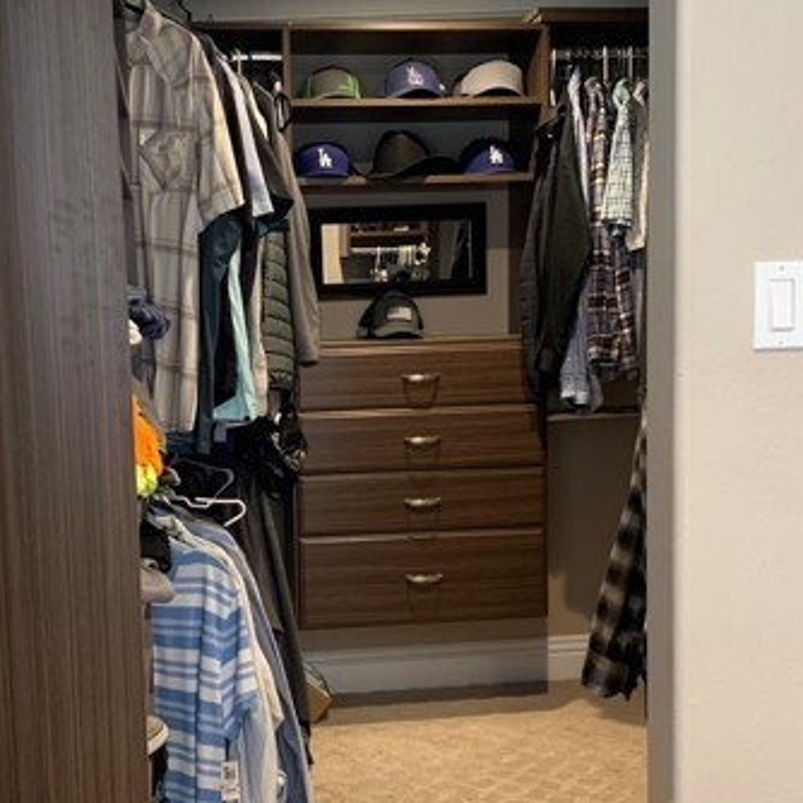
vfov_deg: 38.3
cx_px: 327
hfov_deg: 38.2
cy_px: 438
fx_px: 1155
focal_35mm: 44
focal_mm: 4.25
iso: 400
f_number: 1.8
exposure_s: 1/58
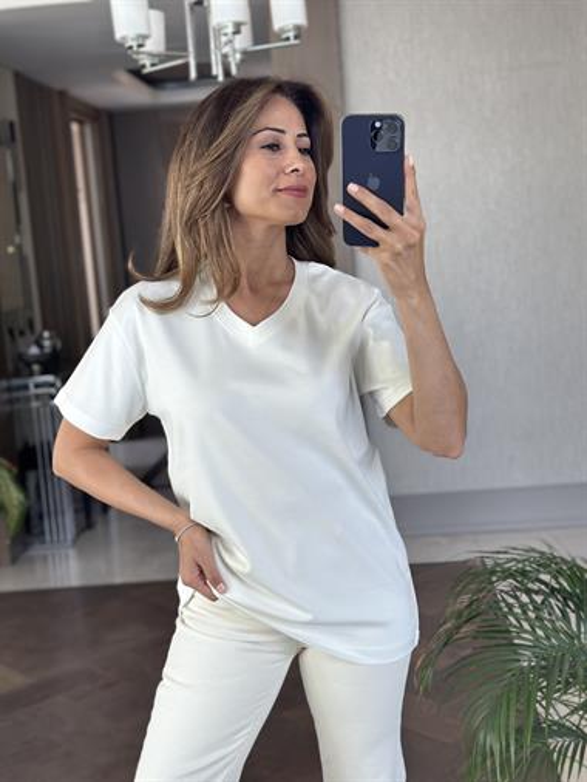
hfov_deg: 30.3
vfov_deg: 39.6
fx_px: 1084
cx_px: 294
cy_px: 391
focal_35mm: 48
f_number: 1.78
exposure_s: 1/150
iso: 125
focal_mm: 6.86
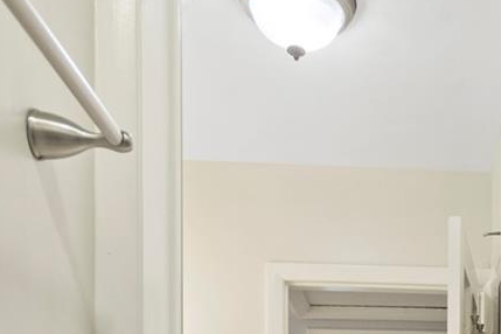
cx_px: 500
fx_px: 779
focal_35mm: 56
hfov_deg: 32.8
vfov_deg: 20.6
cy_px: 503
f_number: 4
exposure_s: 1/1.67
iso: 100
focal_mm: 10
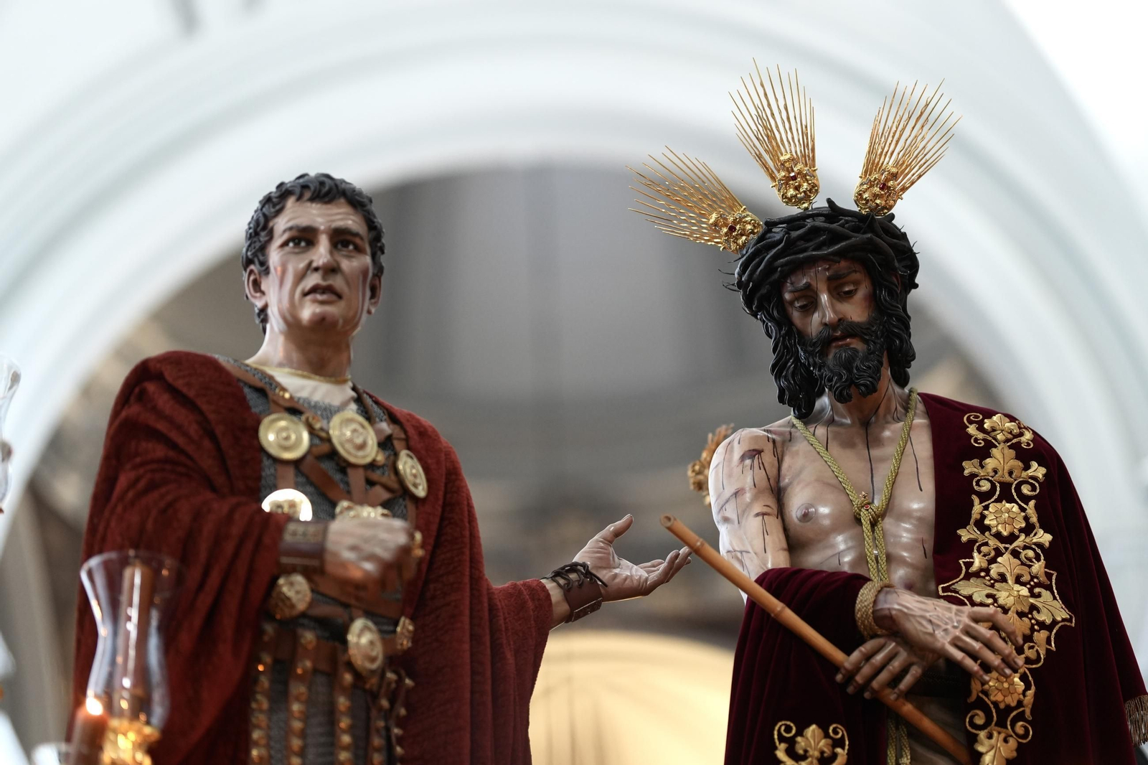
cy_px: 382
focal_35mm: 105
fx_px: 3347
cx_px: 574
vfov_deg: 13.0
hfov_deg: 19.5
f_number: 1.4
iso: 1600
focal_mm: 105
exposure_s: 1/125
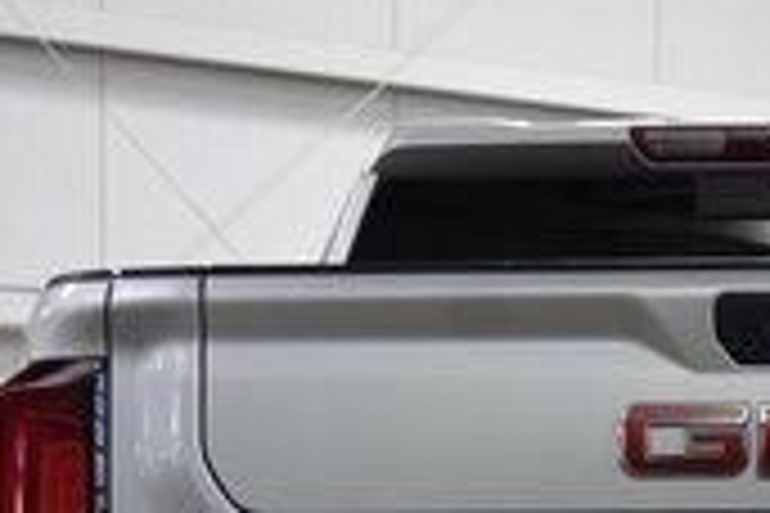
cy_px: 718
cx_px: 829
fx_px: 4211
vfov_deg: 6.9
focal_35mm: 197
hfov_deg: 10.3
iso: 400
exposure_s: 1/20
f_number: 6.3
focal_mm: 35
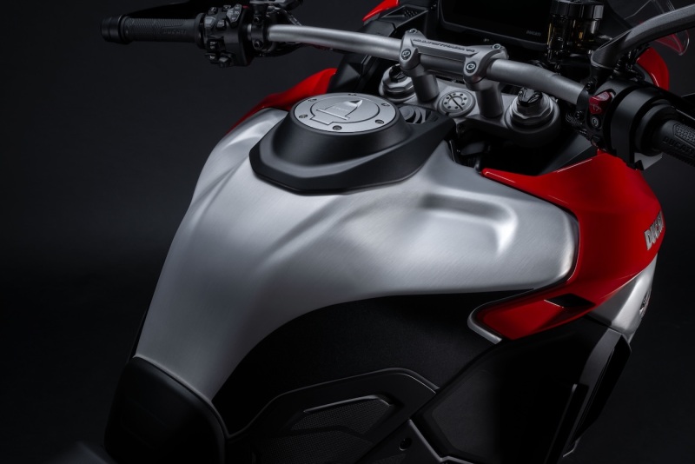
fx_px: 811
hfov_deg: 46.4
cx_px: 348
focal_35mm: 42
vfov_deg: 31.9
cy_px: 232
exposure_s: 1/160
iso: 100
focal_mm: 42
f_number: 11
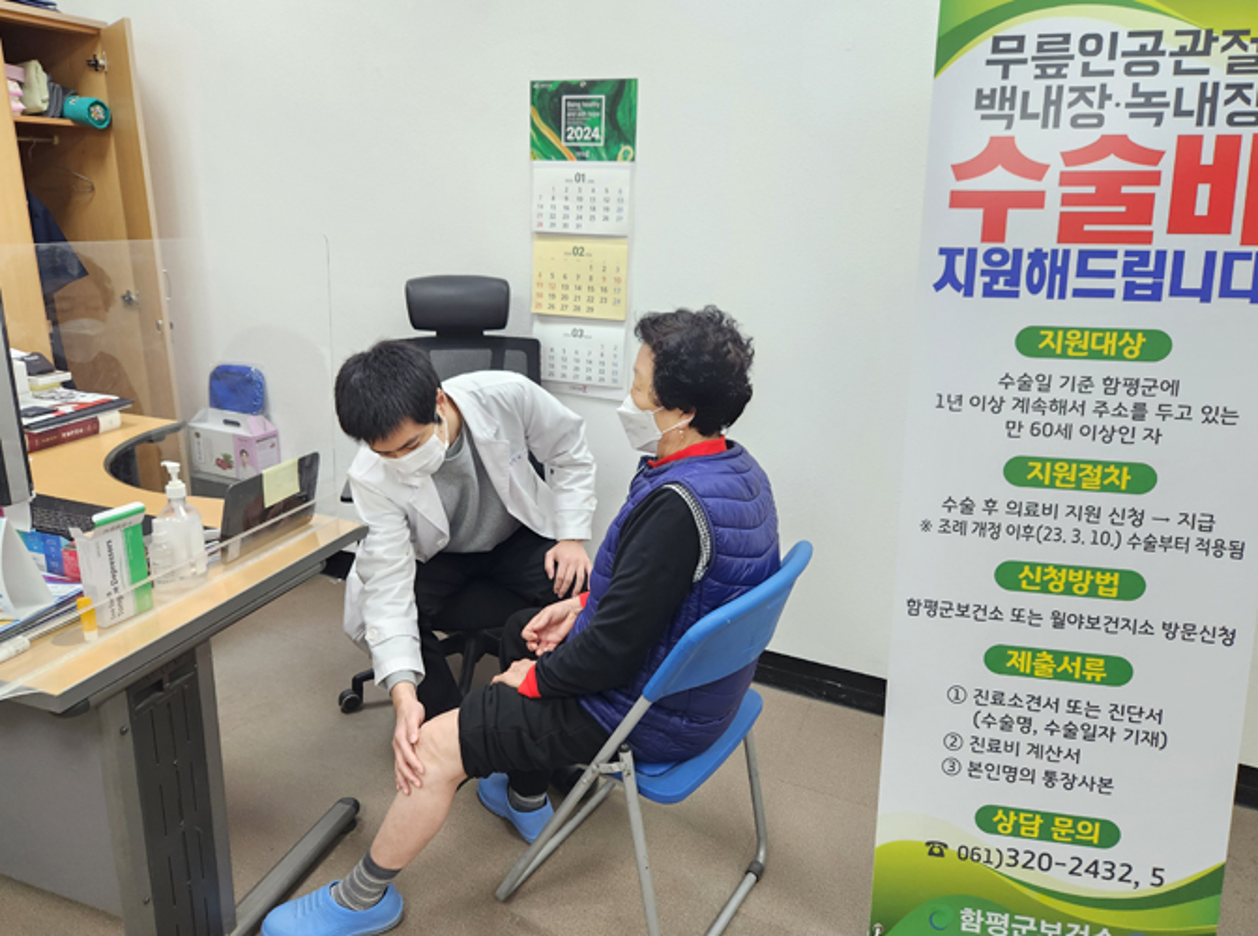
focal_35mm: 23
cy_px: 468
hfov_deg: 74.1
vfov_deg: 58.6
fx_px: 833
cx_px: 629
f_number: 1.8
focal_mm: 5.4
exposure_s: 1/120
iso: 160
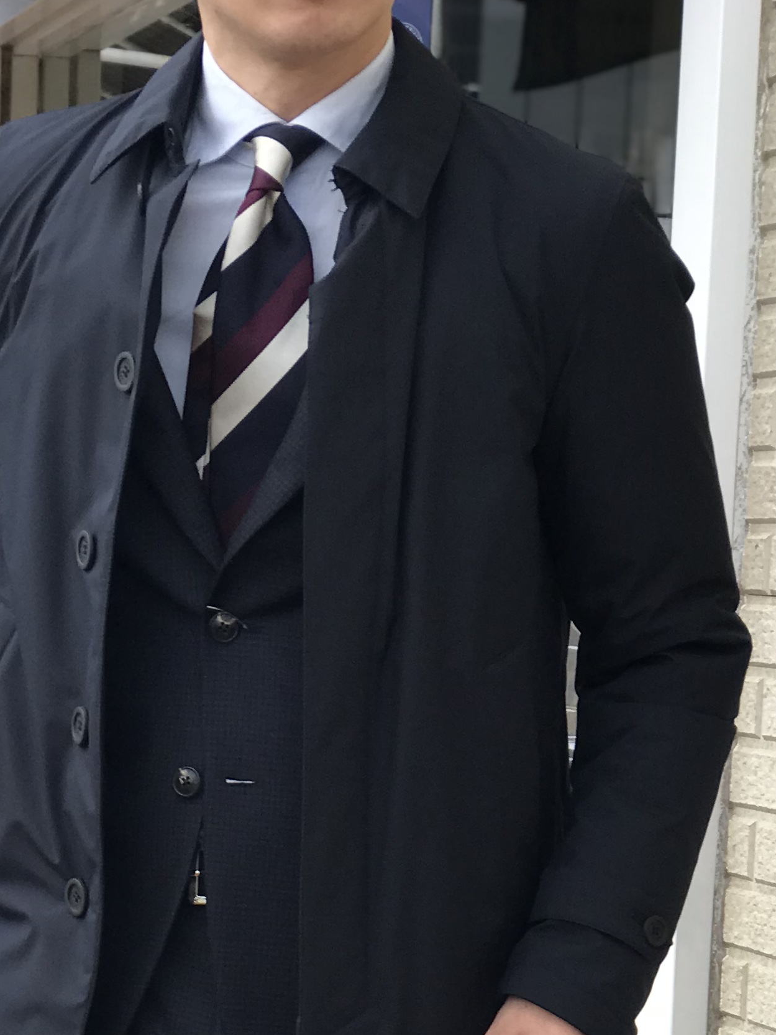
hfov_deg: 10.7
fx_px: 4124
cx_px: 104
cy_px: 1226
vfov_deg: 13.9
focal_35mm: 138
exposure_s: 1/261
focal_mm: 6.6
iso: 20
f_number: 2.8
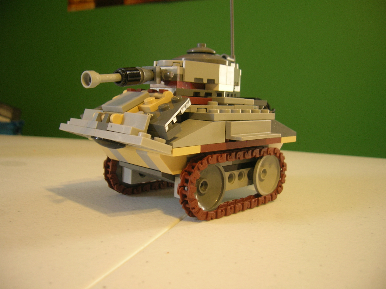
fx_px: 379
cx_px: 193
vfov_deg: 41.8
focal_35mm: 34
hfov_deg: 54.0
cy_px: 144
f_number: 2.9
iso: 52
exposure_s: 1/3.7
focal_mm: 5.7
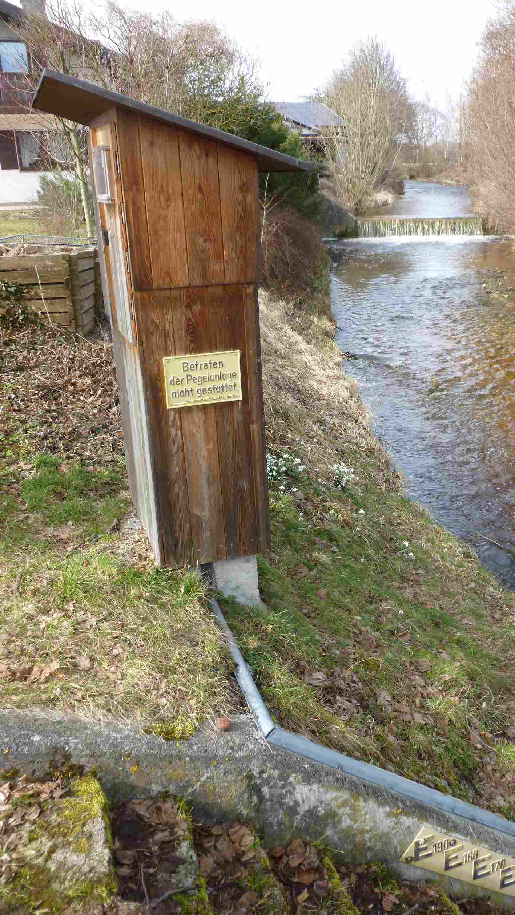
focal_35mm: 31
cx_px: 338
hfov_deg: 37.4
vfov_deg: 62.6
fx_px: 753
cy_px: 452
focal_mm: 5
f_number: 3.3
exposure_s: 1/200
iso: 100
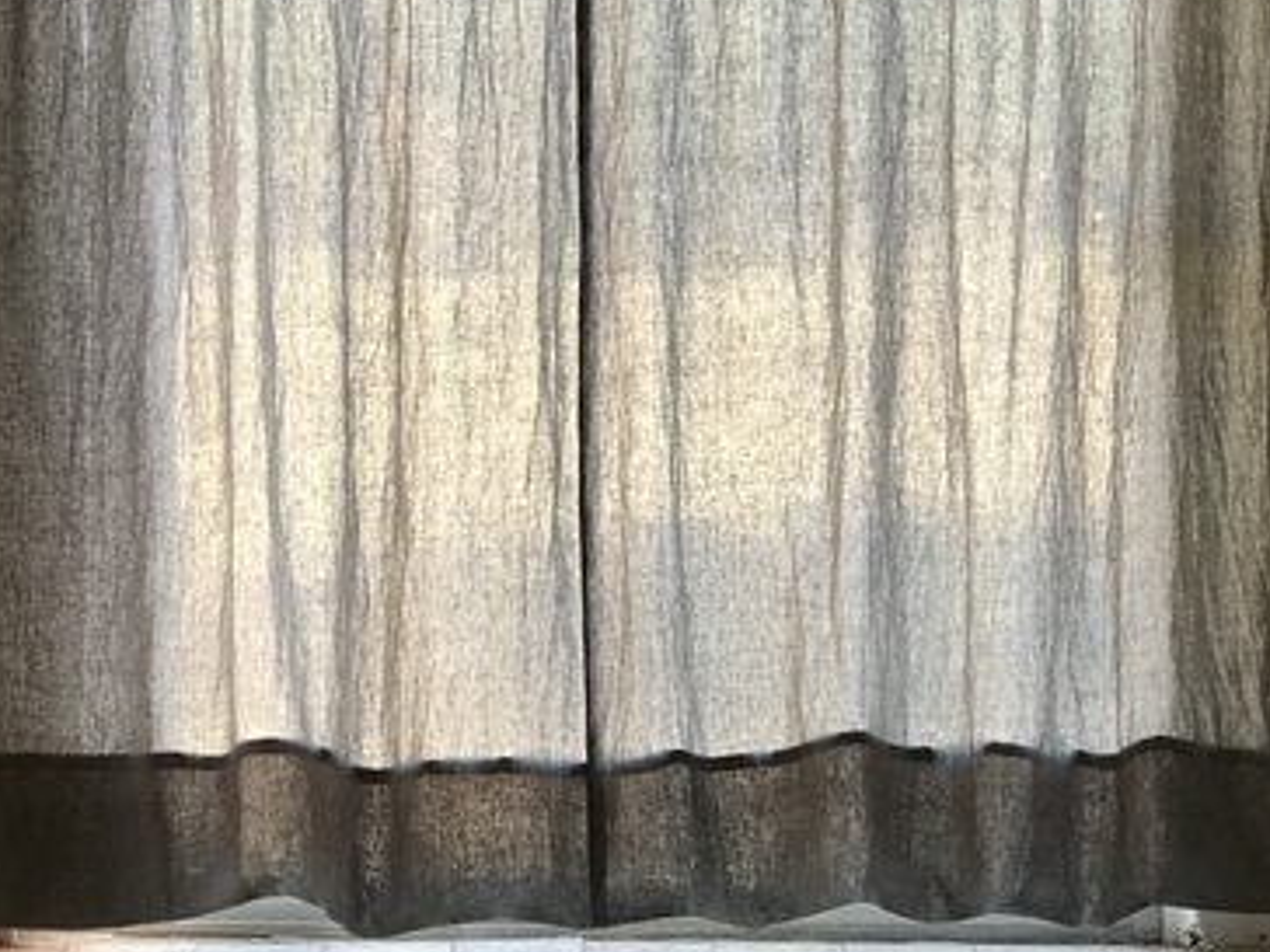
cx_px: 516
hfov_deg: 20.8
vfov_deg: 15.7
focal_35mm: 94
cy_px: 286
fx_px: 3449
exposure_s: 1/60
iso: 25
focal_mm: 6.6
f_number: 2.8
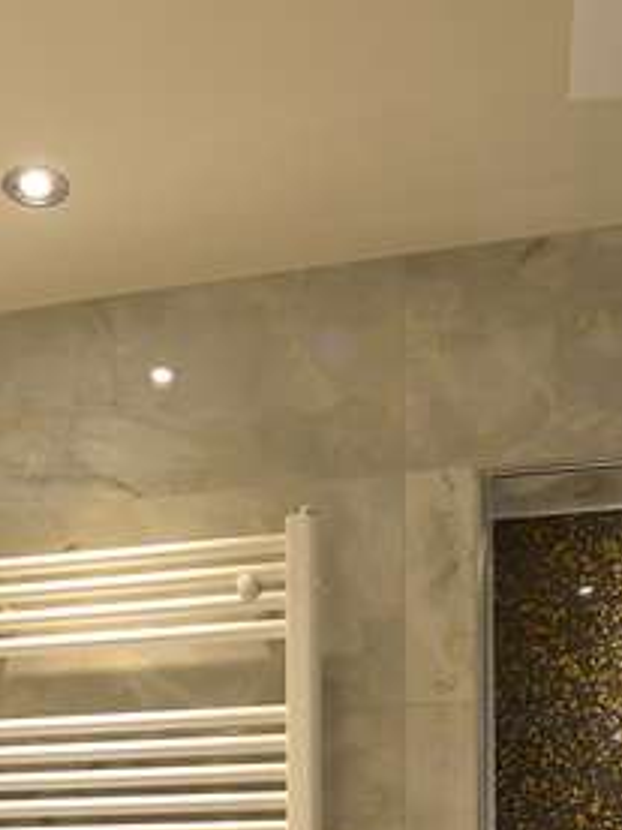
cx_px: 188
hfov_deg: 28.8
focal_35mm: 50
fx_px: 1198
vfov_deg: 32.2
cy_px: 976
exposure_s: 1/5
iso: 200
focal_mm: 14
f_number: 9
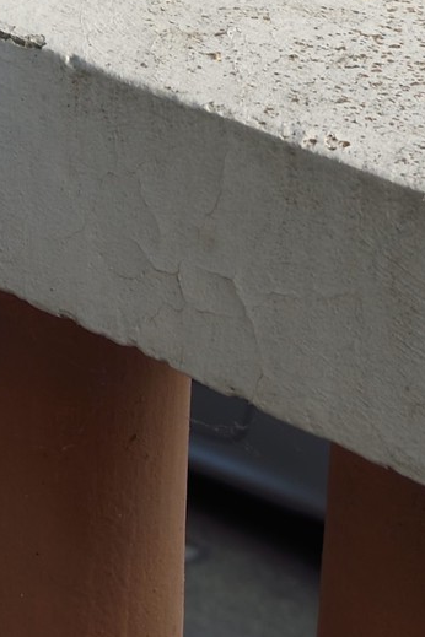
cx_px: -365
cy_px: -605
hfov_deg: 8.8
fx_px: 2621
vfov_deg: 12.4
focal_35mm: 148
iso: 200
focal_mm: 32
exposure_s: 1/250
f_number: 7.1
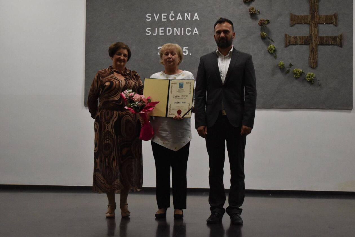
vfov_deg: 20.2
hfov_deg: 29.9
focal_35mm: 68
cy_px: 118
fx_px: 666
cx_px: 178
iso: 4000
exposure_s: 1/320
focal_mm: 45
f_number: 5.6
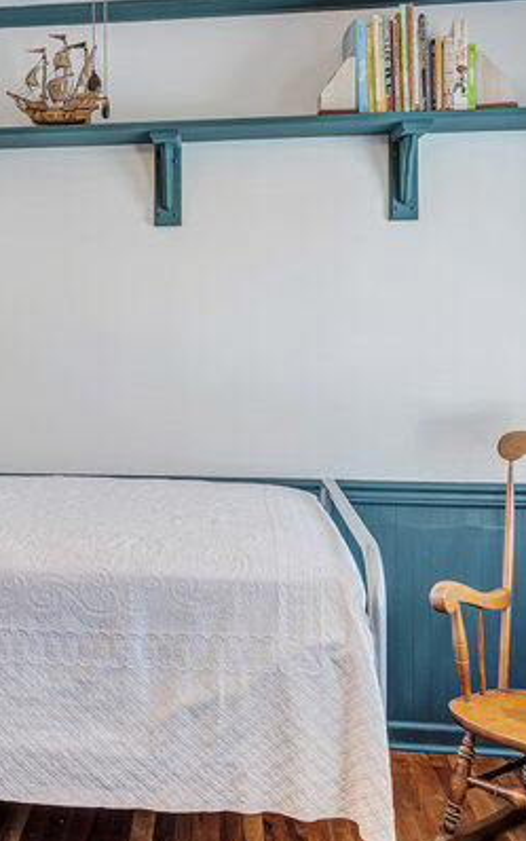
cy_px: 310
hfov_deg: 30.0
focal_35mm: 41
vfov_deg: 47.7
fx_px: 940
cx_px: 55
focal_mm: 16
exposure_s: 1/10
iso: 400
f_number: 8
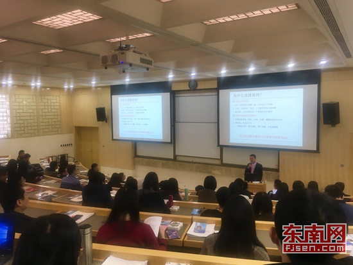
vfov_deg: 48.3
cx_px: 176
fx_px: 296
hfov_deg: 61.6
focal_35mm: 29
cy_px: 132
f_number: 2.2
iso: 40
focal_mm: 4.15
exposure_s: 1/33
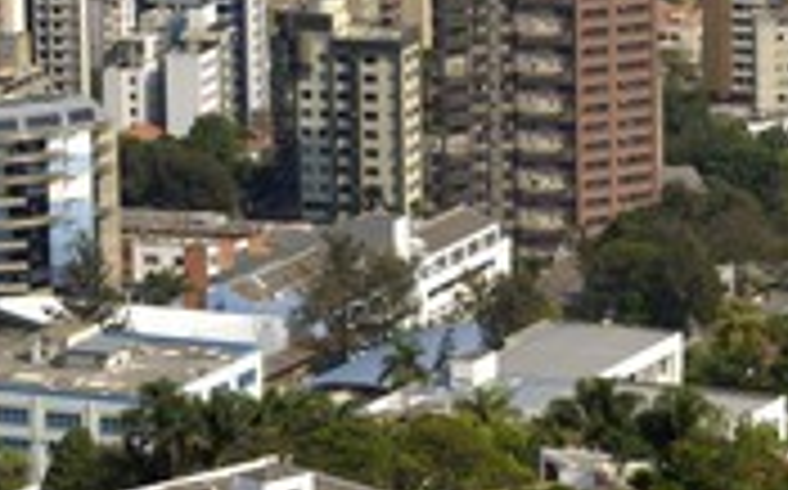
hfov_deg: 9.5
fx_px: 4742
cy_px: -13
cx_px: 700
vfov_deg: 5.9
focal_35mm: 221
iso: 100
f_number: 9
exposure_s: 1/160
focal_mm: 60
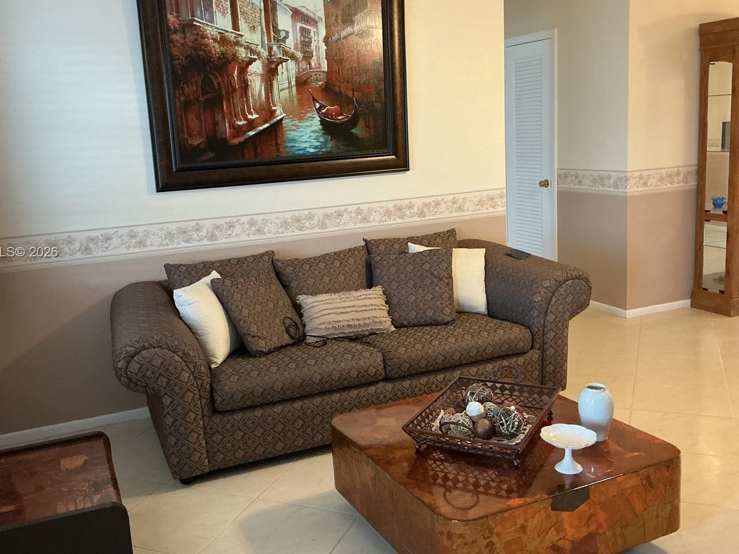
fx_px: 747
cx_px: 330
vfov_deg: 40.7
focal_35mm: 35
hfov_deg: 52.5
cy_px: 253
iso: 250
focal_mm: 3
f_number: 1.8
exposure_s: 1/60
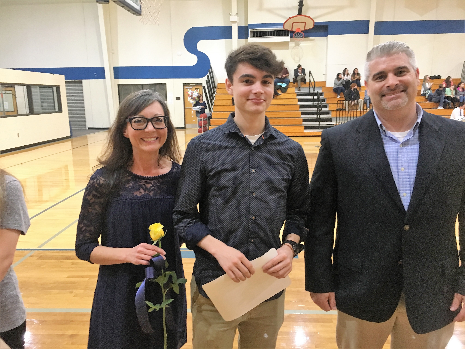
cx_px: 232
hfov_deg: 61.7
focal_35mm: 29
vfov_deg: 48.2
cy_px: 174
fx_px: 390
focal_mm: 4.15
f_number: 2.2
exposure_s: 1/15
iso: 200
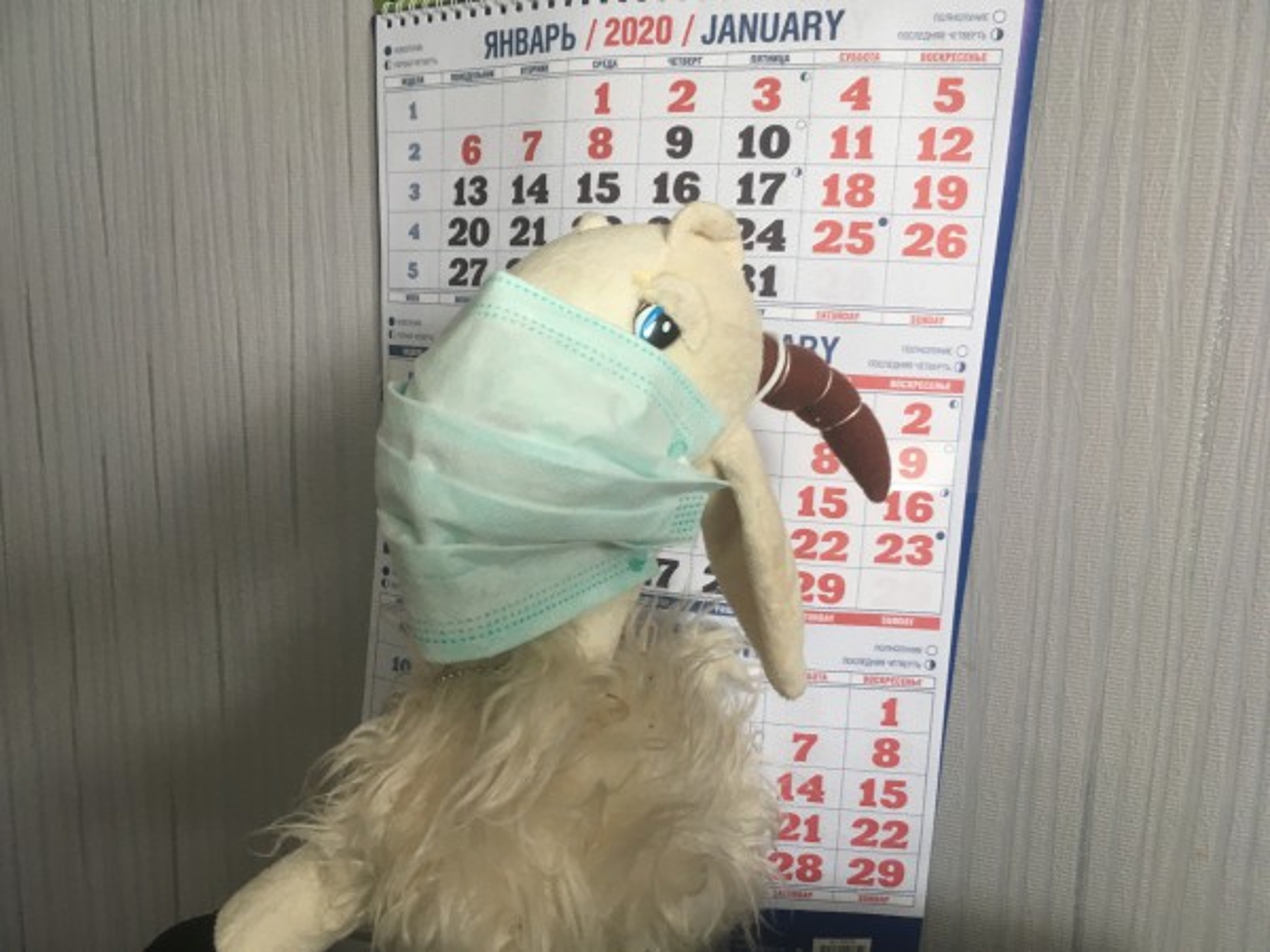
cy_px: 476
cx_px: 635
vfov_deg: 48.2
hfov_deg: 61.7
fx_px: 1064
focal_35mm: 29
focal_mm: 4.15
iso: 80
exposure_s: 1/33
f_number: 2.2
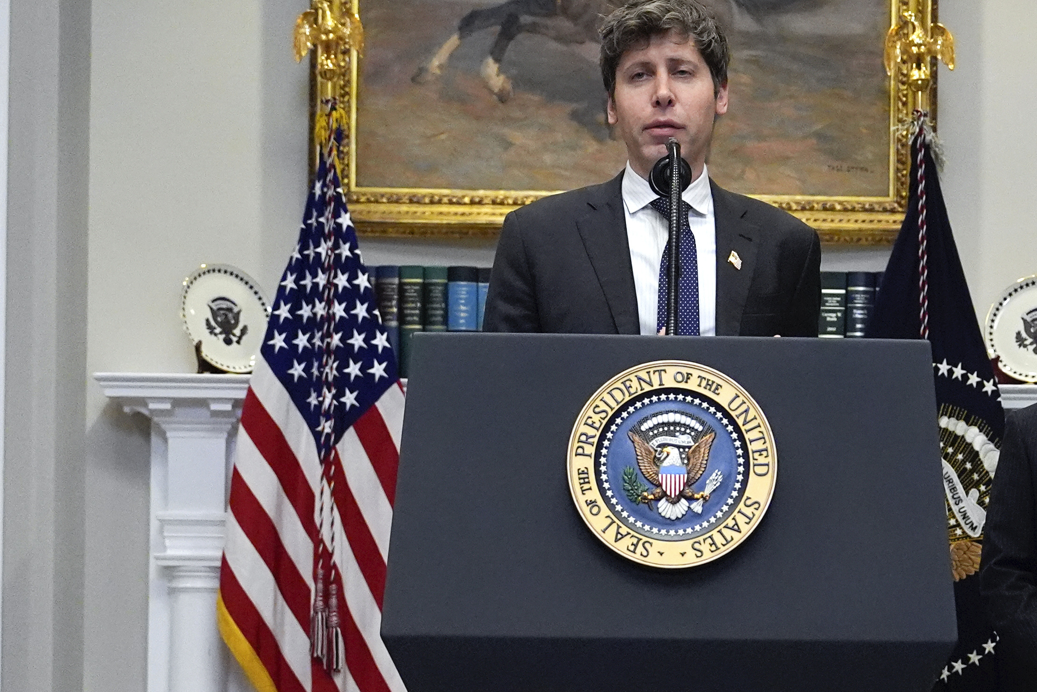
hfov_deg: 24.4
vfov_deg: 16.3
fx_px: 2391
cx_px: 640
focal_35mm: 83
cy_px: 613
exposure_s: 1/500
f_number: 2.8
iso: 3200
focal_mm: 31
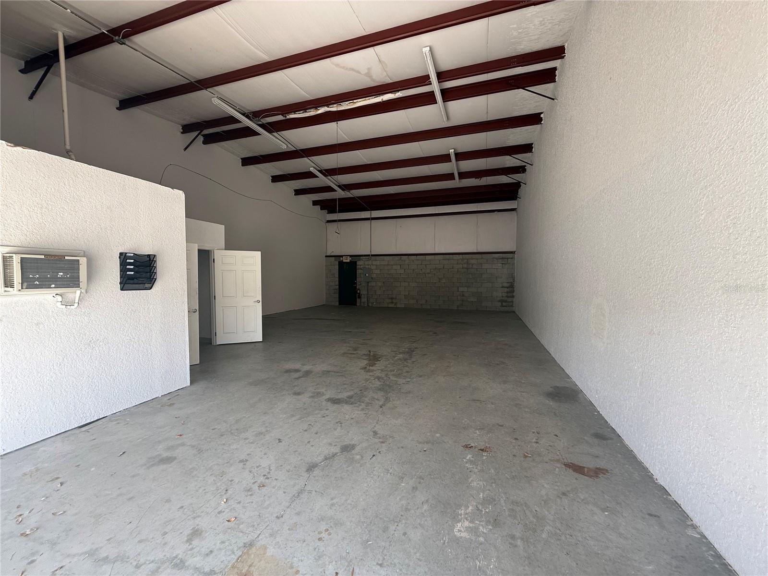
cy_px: 288
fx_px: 311
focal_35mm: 14
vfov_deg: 85.7
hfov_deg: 102.1
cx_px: 384
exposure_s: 1/99
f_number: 2.2
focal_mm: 2.22
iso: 64
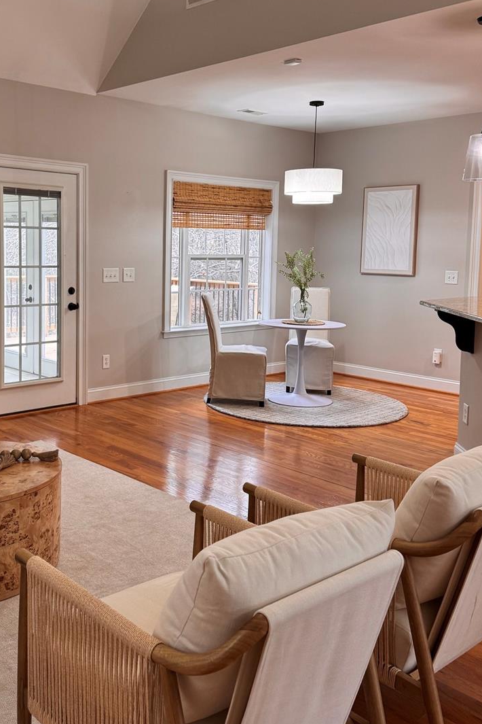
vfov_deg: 52.9
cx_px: 170
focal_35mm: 36
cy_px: 305
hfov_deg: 36.6
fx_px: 723
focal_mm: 6.76
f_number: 1.78
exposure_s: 1/60
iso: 200
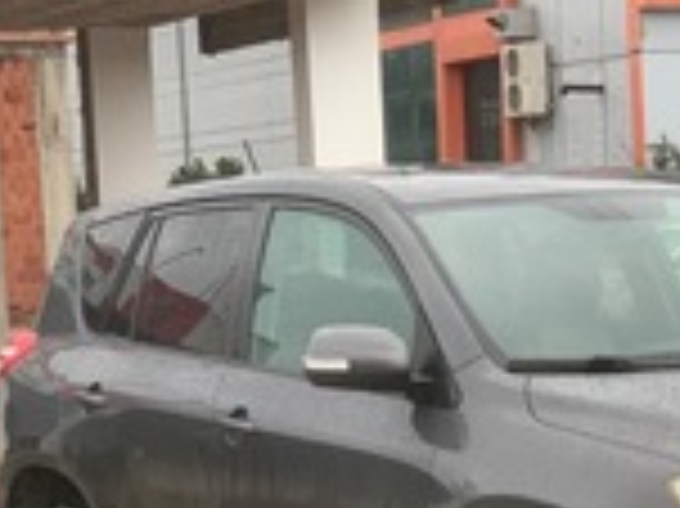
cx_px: 608
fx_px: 2434
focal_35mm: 124
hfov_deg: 15.7
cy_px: 459
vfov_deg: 11.9
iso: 125
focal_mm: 6
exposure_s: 1/60
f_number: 2.4
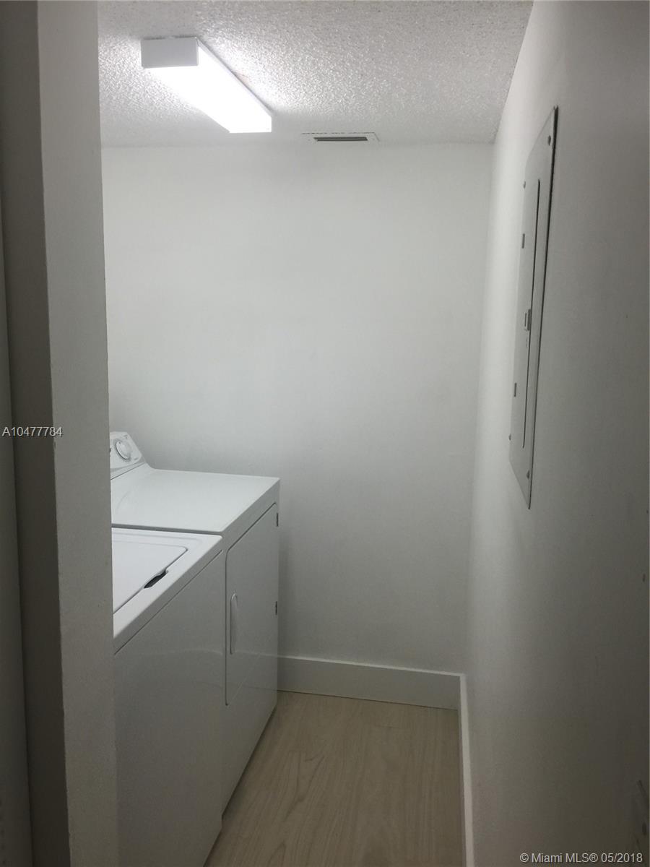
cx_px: 325
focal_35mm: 29
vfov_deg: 61.7
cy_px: 434
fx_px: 726
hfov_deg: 48.2
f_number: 2.2
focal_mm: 4.15
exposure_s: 1/40
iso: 32
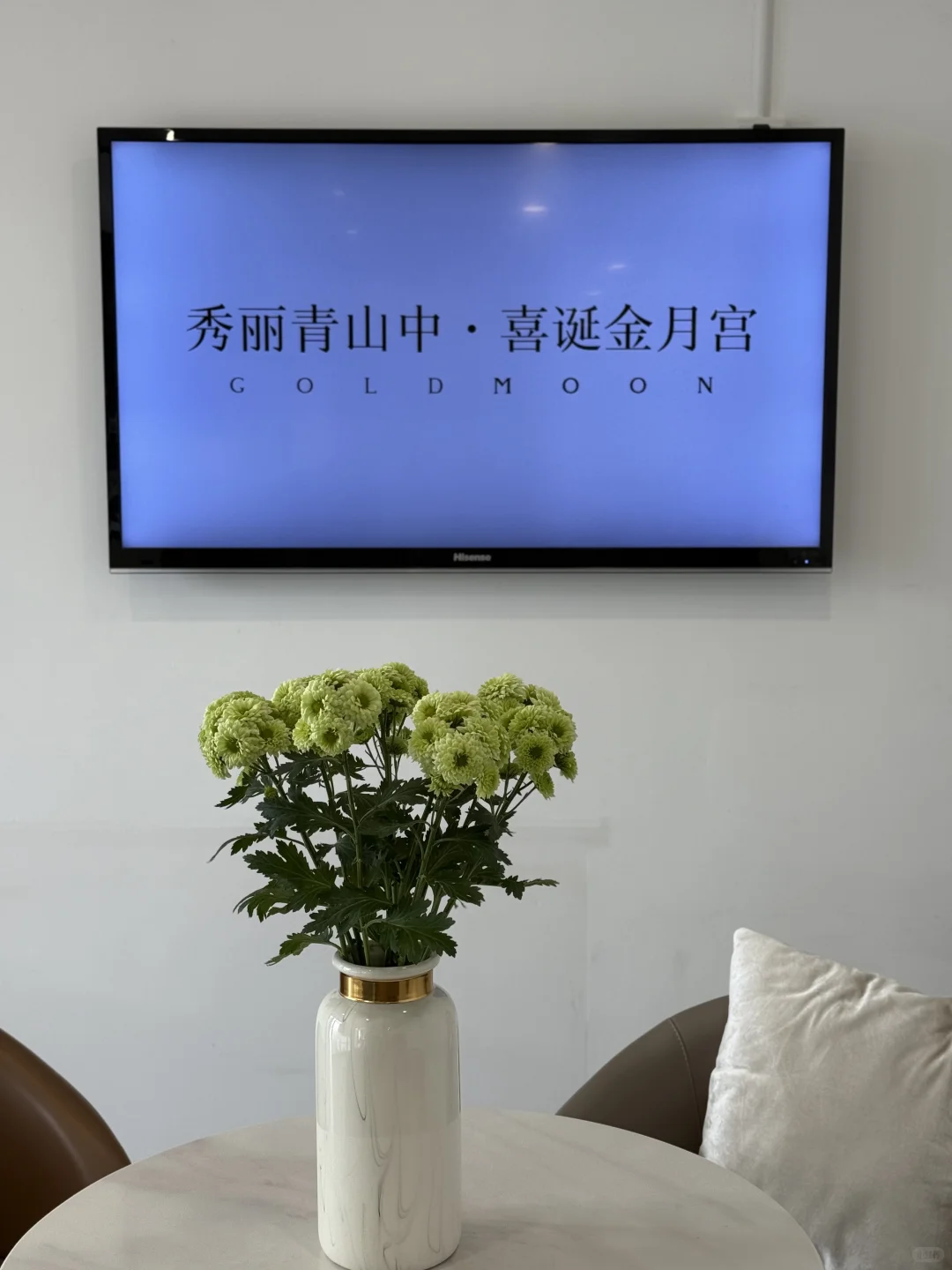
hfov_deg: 30.3
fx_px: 1760
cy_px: 635
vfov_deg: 39.7
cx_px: 476
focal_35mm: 48
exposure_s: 1/235
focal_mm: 6.76
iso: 64
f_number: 1.78
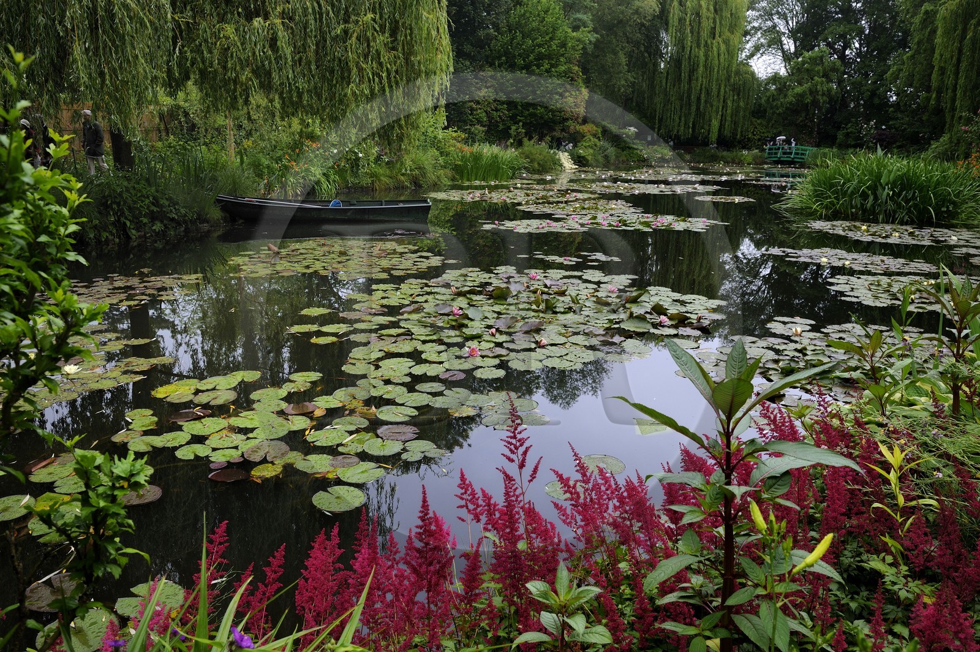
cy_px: 326
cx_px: 490
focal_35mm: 27
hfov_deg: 67.4
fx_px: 734
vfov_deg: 47.9
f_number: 10
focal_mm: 27
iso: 800
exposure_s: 1/125
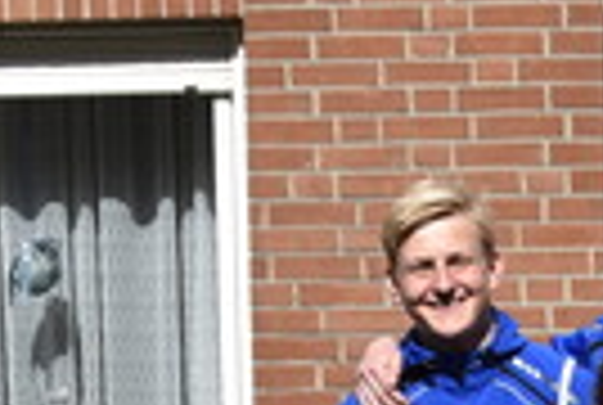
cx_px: 619
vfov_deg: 7.4
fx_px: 3055
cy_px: 734
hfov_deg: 11.2
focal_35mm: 182
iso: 400
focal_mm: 22
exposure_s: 1/1600
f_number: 7.1
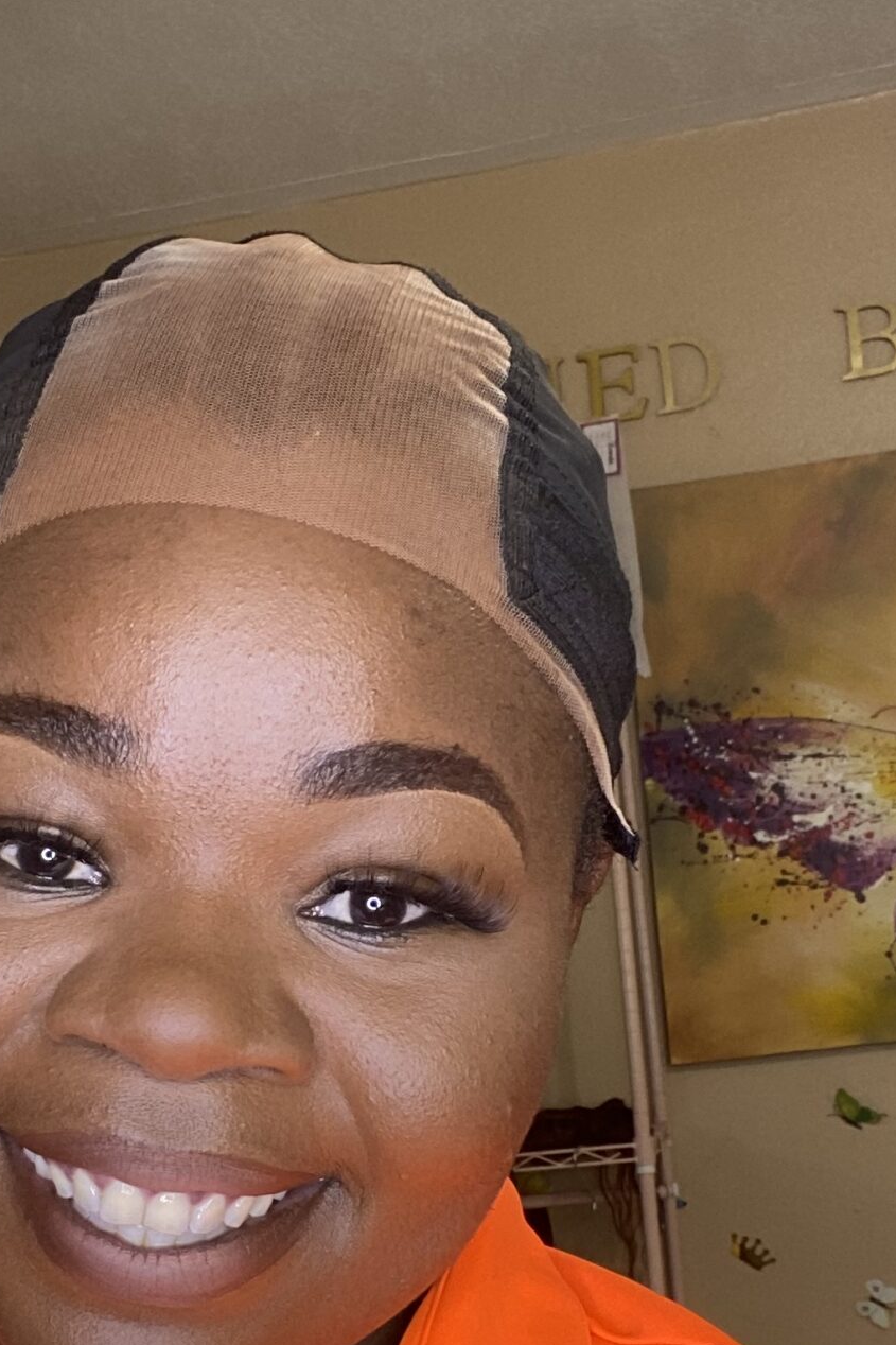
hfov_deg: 21.4
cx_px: 258
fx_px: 2352
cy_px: 994
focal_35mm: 63
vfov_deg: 31.4
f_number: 2.2
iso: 100
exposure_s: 1/84
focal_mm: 2.71
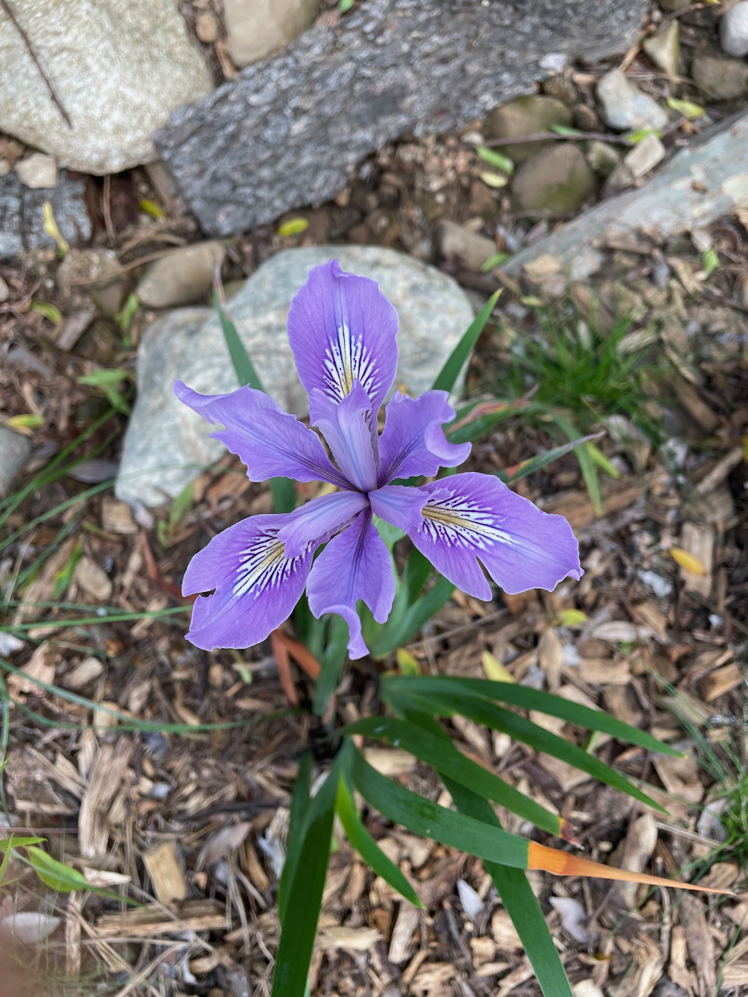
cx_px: 374
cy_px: 498
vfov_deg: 67.3
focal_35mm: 26
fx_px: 749
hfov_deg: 53.1
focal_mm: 4.2
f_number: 1.6
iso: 80
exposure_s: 1/121
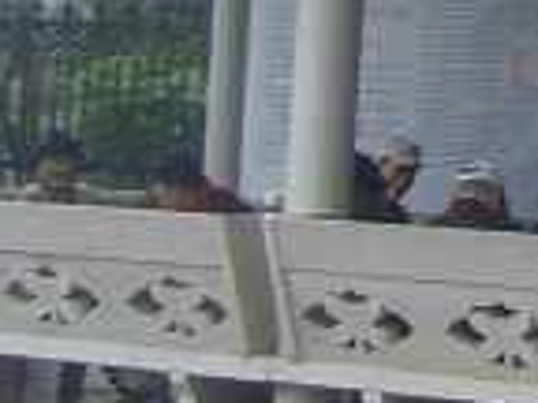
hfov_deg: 9.4
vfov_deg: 7.7
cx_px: 1274
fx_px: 2937
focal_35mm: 189
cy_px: -218
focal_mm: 6.6
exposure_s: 1/45
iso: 120
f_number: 3.5
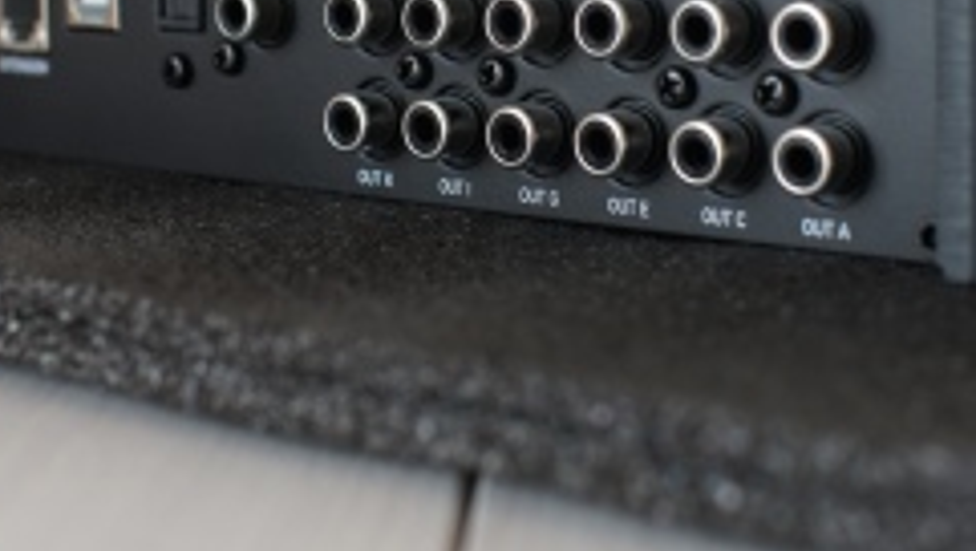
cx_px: 498
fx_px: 1968
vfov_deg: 15.5
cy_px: -63
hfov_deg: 27.8
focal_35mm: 76
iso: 160
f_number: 7.1
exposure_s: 1/6
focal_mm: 35
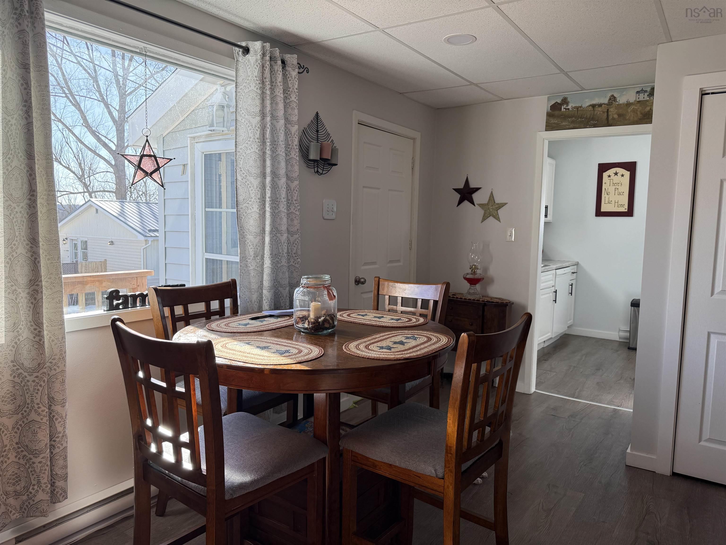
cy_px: 272
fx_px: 503
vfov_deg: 56.8
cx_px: 363
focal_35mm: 24
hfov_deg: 71.6
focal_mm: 6.76
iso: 100
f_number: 1.78
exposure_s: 1/521
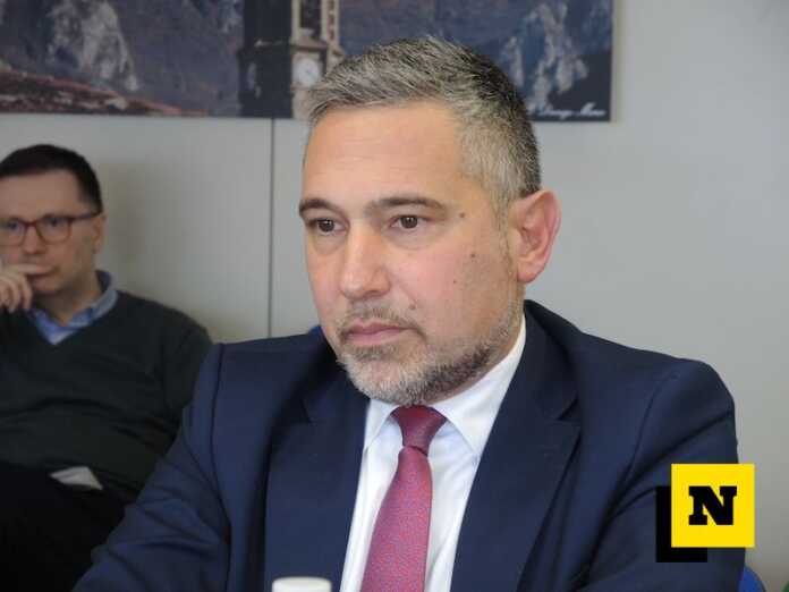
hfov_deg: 16.8
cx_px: 394
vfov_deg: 12.7
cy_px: 296
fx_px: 2667
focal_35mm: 117
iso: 400
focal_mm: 25
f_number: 3.5
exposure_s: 1/40
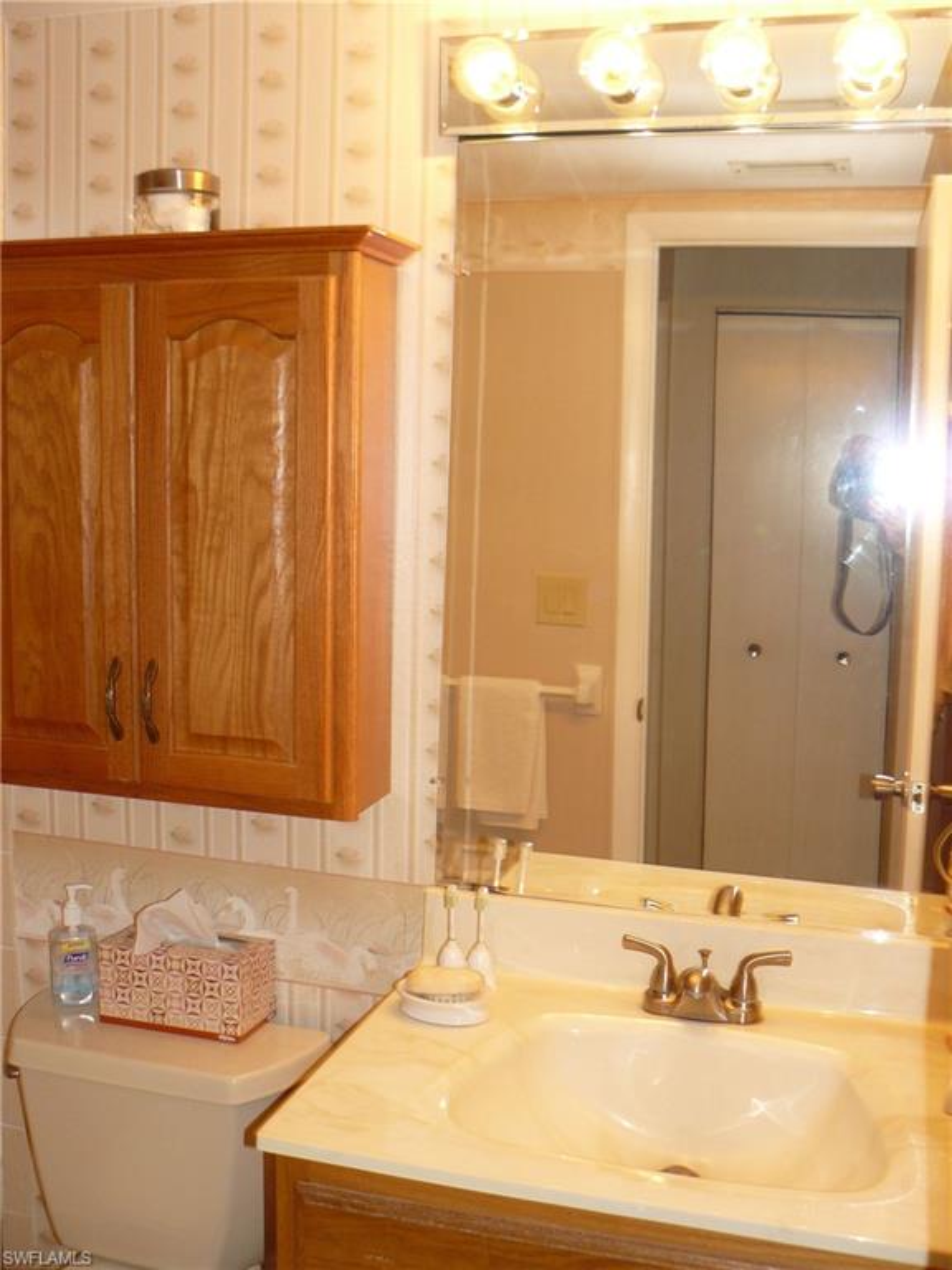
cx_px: 476
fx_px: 1320
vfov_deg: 51.4
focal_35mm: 36
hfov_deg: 39.7
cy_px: 635
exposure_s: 1/30
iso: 100
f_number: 2.8
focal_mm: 6
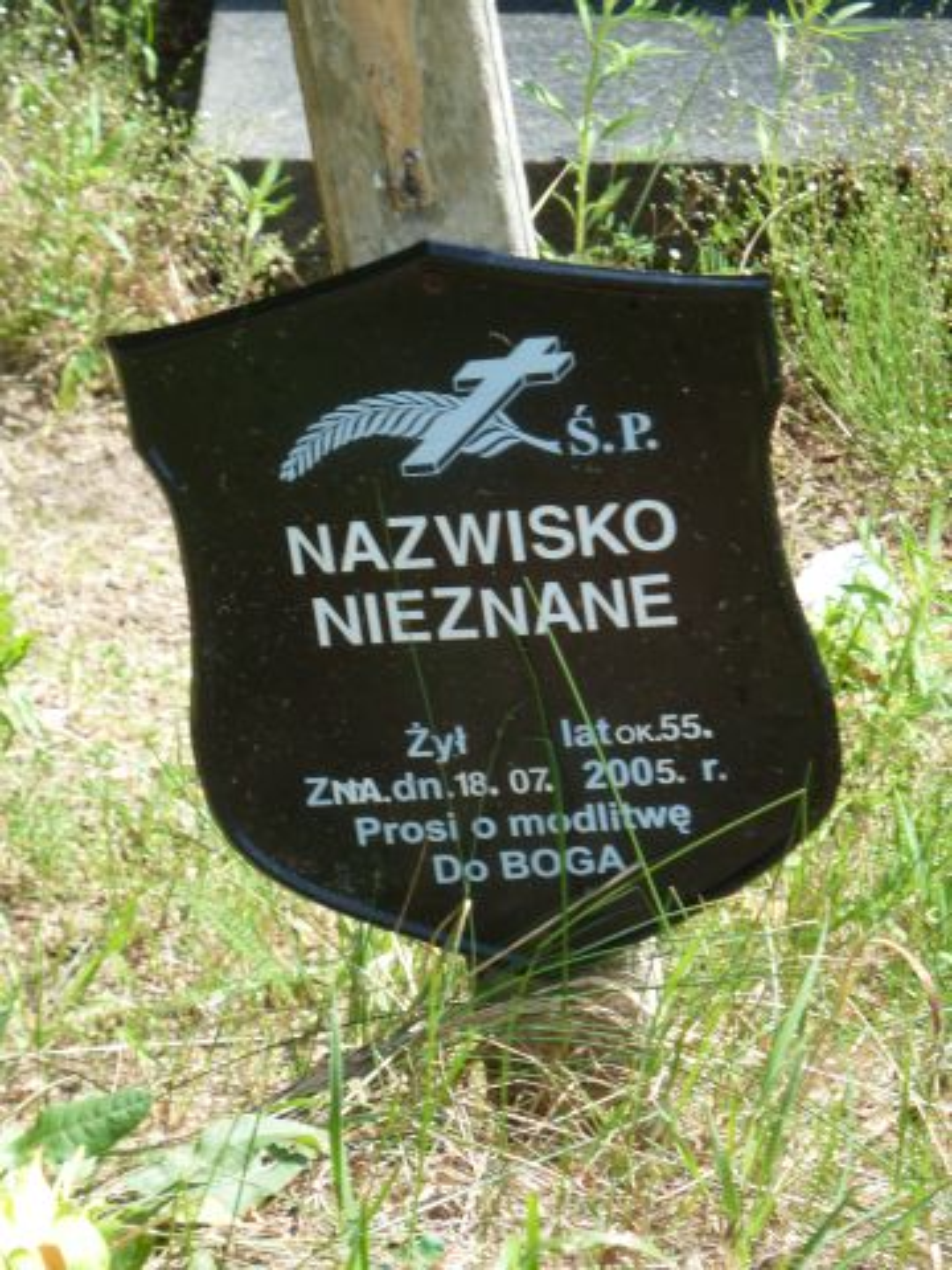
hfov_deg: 7.1
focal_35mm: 210
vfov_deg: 9.4
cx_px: 476
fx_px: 7700
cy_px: 635
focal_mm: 34.4
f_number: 4.6
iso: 80
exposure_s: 1/100
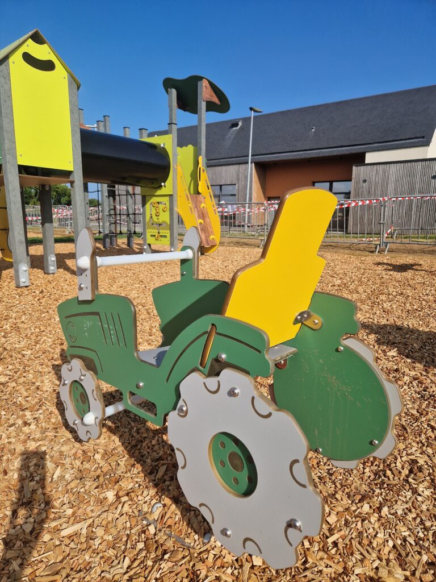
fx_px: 386
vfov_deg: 73.9
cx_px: 218
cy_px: 291
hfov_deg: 58.9
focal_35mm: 23
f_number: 1.8
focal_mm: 5.4
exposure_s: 1/2072
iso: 50
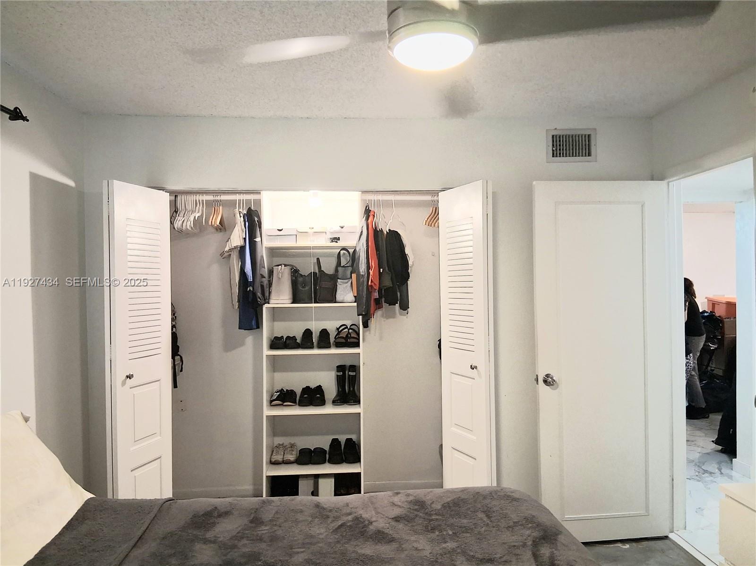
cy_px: 283
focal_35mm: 26
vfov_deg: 53.0
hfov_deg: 67.3
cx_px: 378
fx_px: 568
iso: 320
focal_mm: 3.98
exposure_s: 1/60.2
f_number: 1.8
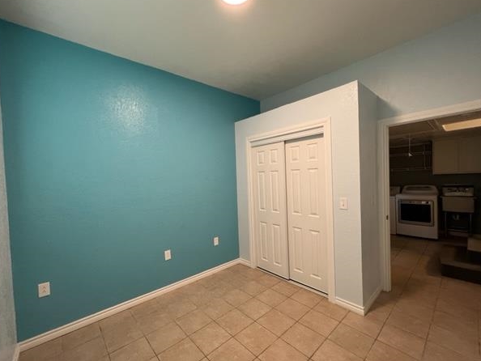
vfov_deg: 85.7
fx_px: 195
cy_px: 182
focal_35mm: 14
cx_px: 234
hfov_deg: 102.0
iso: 200
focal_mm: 1.57
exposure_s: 1/60
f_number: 1.8
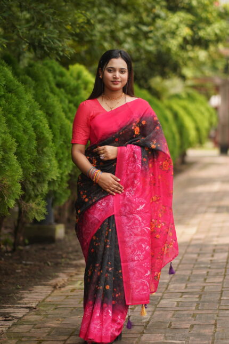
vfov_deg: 16.1
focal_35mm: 127
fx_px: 1212
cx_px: 114
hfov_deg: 10.8
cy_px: 172
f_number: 1.8
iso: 100
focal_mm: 85
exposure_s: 1/1250
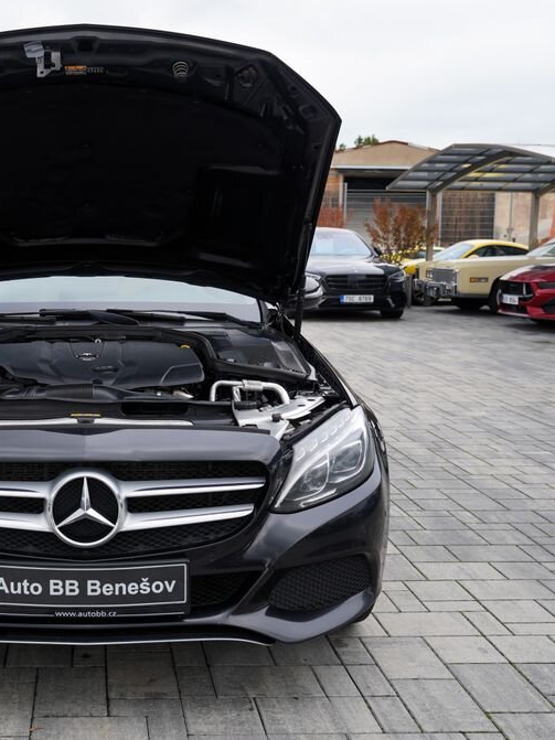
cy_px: 372
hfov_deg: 31.9
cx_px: 99
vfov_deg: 43.0
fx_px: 941
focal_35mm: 44
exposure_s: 1/100
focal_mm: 30
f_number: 5
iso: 100
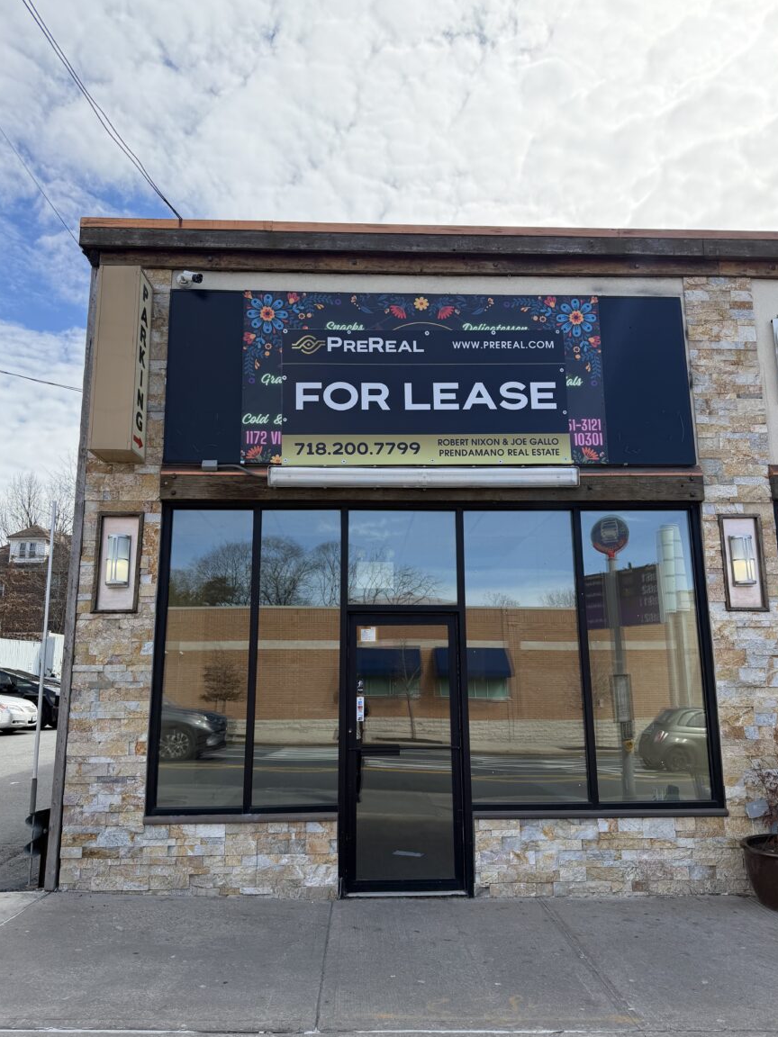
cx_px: 386
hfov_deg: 54.9
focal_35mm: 25
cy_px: 536
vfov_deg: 69.4
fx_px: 749
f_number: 1.78
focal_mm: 6.76
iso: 100
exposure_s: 1/3279
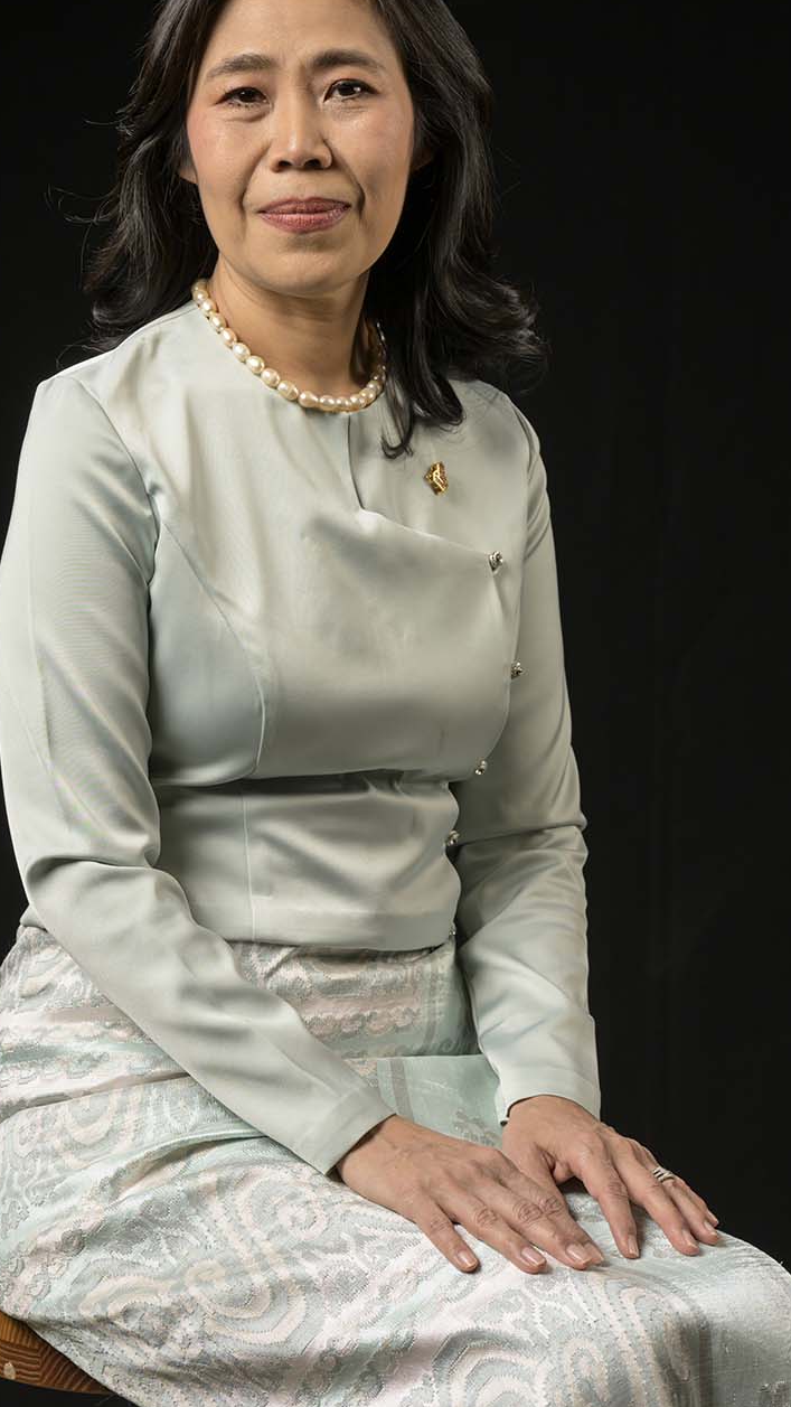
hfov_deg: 11.9
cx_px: 359
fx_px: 3804
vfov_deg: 20.9
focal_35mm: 102
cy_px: 613
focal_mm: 85
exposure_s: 1/200
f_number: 7.1
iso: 320
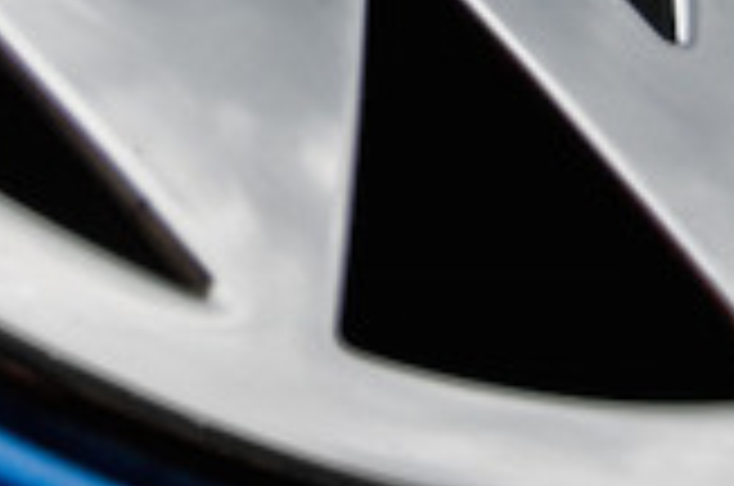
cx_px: 216
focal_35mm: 331
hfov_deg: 6.2
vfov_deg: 4.1
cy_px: -248
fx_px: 6735
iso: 200
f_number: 8
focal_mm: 46
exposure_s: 1/250
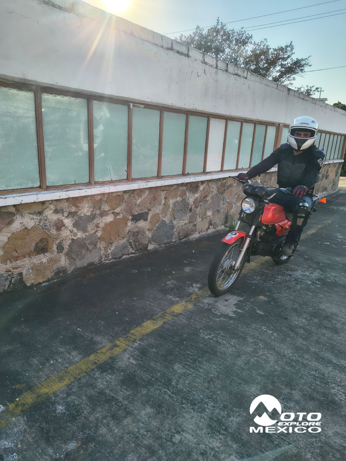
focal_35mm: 24
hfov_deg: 56.8
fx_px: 320
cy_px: 230
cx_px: 173
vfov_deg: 71.6
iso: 101
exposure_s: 1/1680
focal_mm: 5.56
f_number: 1.8
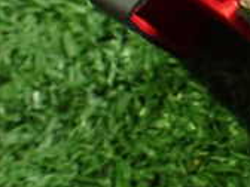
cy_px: -36
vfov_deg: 13.5
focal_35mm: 107
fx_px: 773
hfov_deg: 16.1
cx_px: 420
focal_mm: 5.4
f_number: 2.3
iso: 800
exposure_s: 1/100
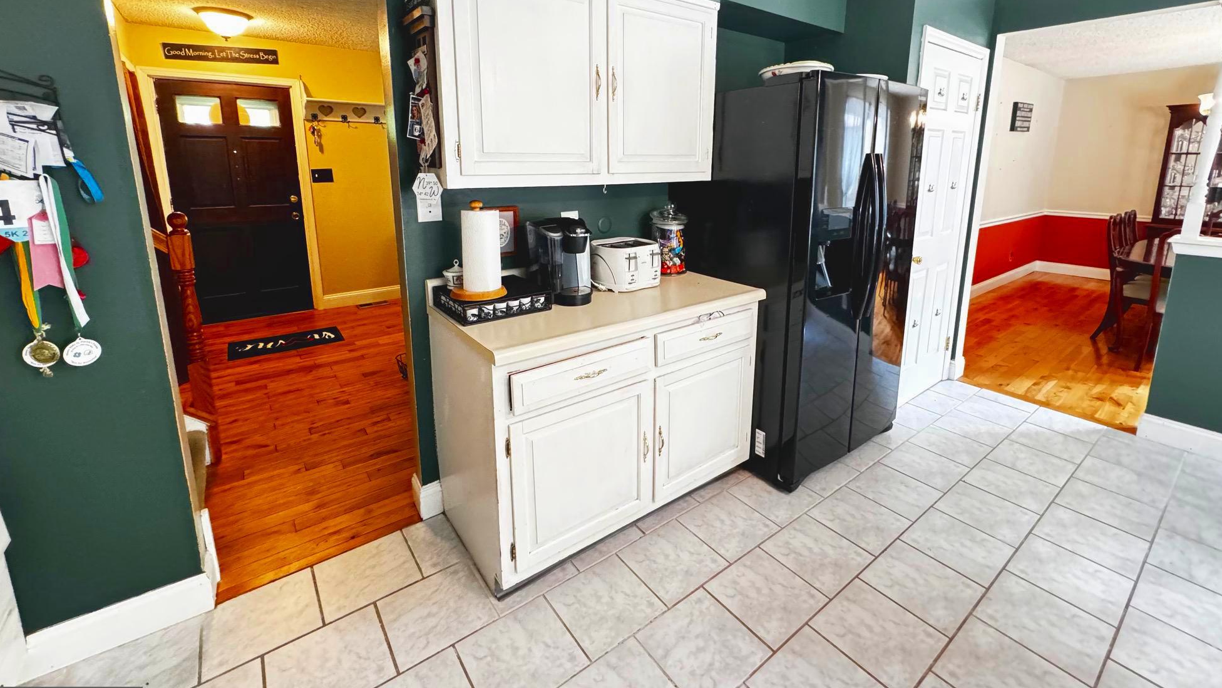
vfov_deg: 66.1
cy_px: 257
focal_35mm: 16
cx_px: 627
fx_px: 518
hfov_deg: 99.3
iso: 1000
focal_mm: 2.22
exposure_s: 1/40
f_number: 2.2
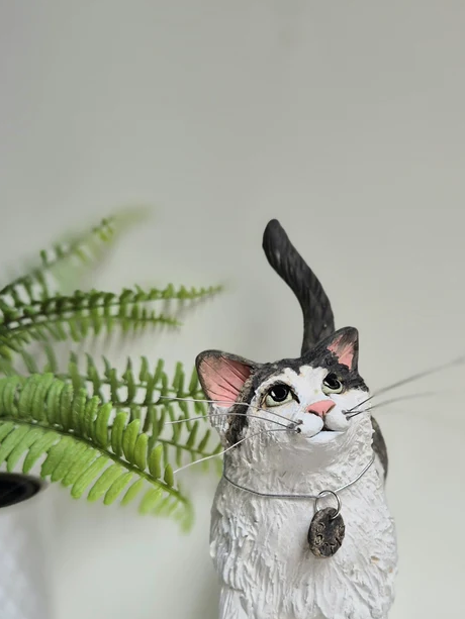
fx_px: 591
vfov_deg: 54.1
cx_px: 324
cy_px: 419
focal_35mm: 33
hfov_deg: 42.2
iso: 25
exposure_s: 1/111
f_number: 1.8
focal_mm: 5.4
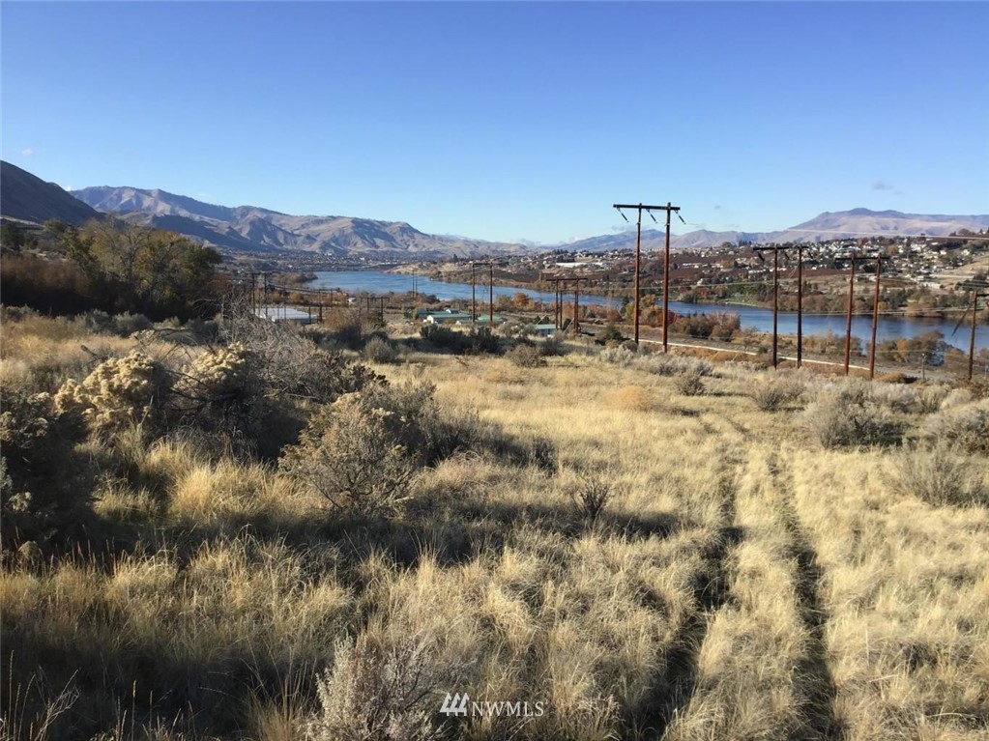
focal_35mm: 31
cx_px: 494
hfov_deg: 58.4
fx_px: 886
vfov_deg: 45.4
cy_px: 370
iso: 25
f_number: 2.4
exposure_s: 1/1235
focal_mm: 3.3
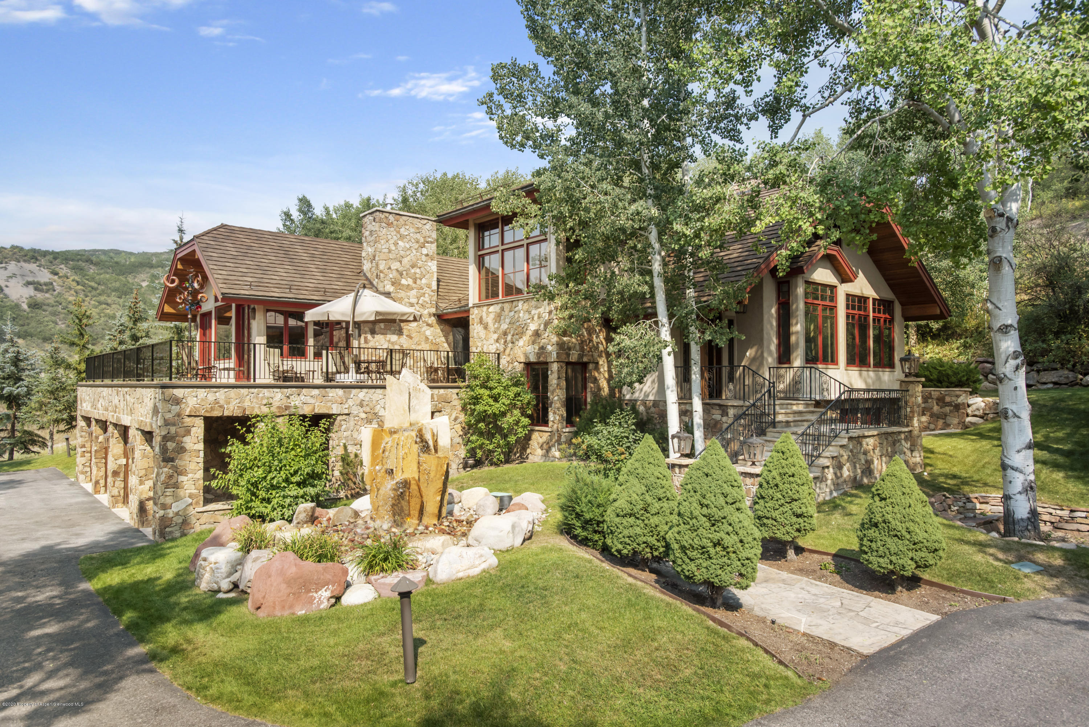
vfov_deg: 53.2
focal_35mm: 24
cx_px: 544
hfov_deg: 73.7
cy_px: 364
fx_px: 726
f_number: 7.1
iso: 400
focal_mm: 24
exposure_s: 1/1000
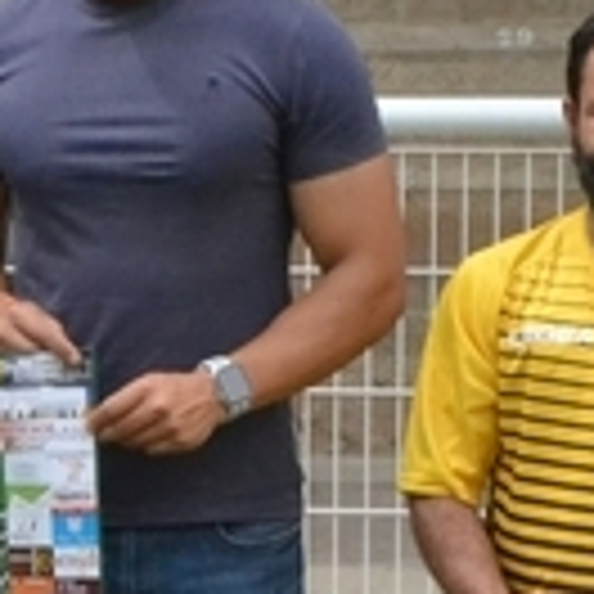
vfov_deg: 5.0
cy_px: 261
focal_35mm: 348
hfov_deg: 4.9
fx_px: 6756
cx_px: -603
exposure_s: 1/1250
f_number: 18
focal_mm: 40
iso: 3200
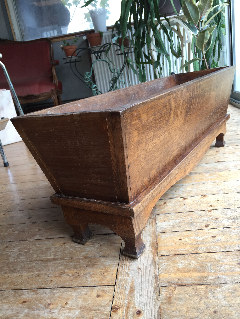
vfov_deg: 61.7
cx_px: 120
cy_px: 160
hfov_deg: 48.2
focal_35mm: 29
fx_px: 268
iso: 32
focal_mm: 4.15
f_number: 2.2
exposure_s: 1/33
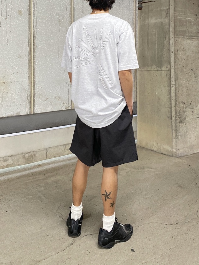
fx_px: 199
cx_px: 100
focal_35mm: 26
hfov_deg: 53.1
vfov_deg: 67.3
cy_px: 132
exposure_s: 1/50
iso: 320
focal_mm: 4.25
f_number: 1.8
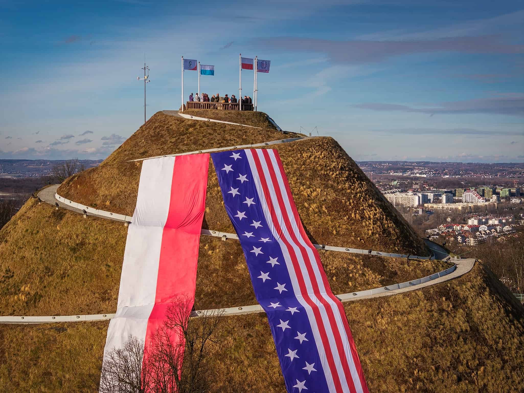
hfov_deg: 27.8
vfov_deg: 21.0
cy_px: 196
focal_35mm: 70
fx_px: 1059
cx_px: 262
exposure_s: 1/2000
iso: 100
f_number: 2.8
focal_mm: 19.4
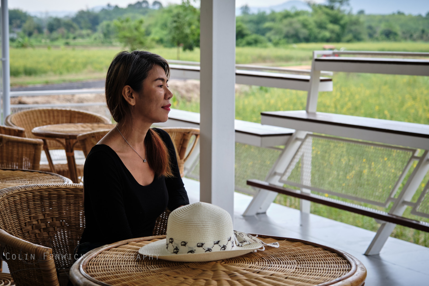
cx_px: 214
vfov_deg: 18.7
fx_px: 870
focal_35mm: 73
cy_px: 143
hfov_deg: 27.7
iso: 400
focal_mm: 48.5
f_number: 4
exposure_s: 1/120
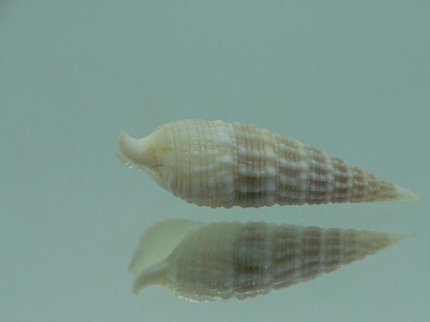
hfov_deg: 42.0
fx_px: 559
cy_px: 198
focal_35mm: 45
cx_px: 244
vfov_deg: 32.1
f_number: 2.8
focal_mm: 4.6
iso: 80
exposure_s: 1/80
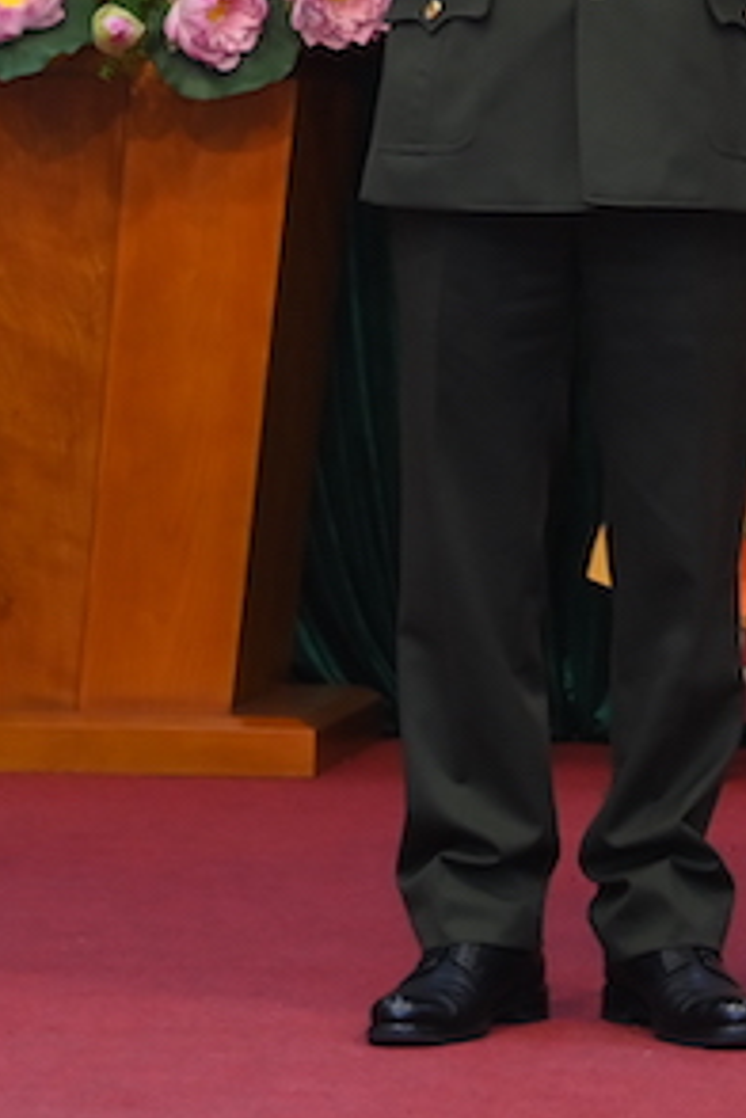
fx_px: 6092
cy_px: -302
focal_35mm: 196
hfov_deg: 6.9
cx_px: 1054
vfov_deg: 10.3
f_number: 3.5
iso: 640
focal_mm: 45
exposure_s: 1/160
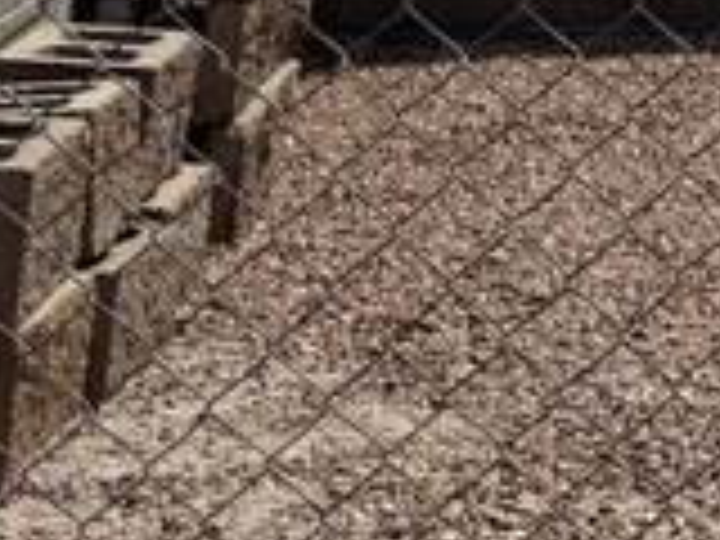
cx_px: 2646
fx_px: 3994
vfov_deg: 7.4
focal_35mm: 192
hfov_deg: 7.8
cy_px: -648
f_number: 1.78
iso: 80
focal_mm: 6.76
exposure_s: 1/6173
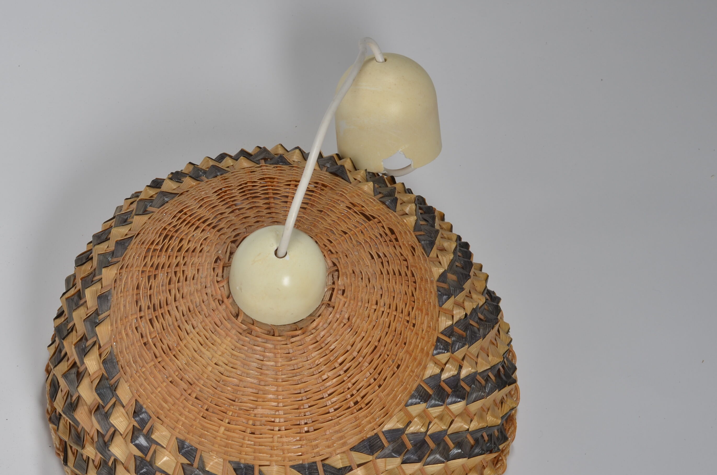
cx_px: 299
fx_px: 2007
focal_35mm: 101
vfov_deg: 13.5
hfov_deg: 20.2
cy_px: 303
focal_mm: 50
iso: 100
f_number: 11
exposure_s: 1/125
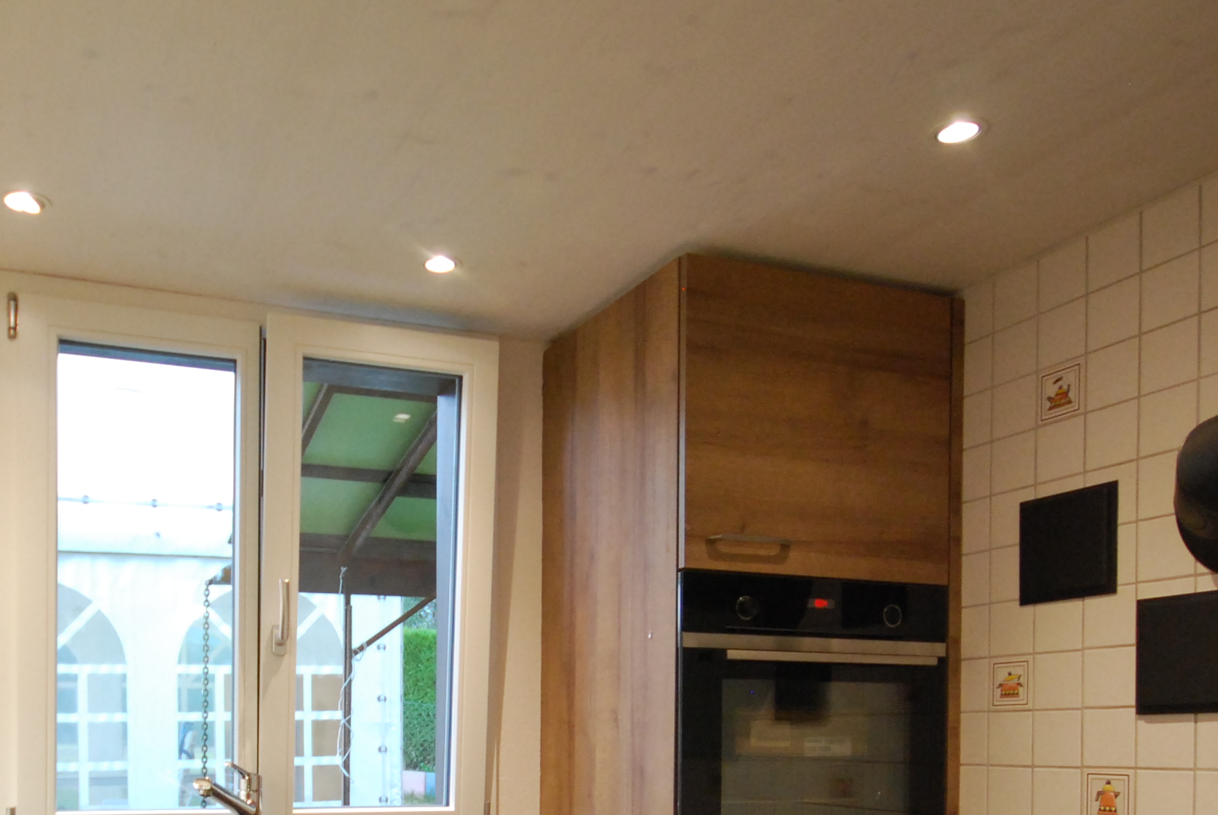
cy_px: 740
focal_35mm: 33
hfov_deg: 56.3
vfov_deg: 37.4
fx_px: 1118
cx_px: 434
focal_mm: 10
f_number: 4
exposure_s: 1/30
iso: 900
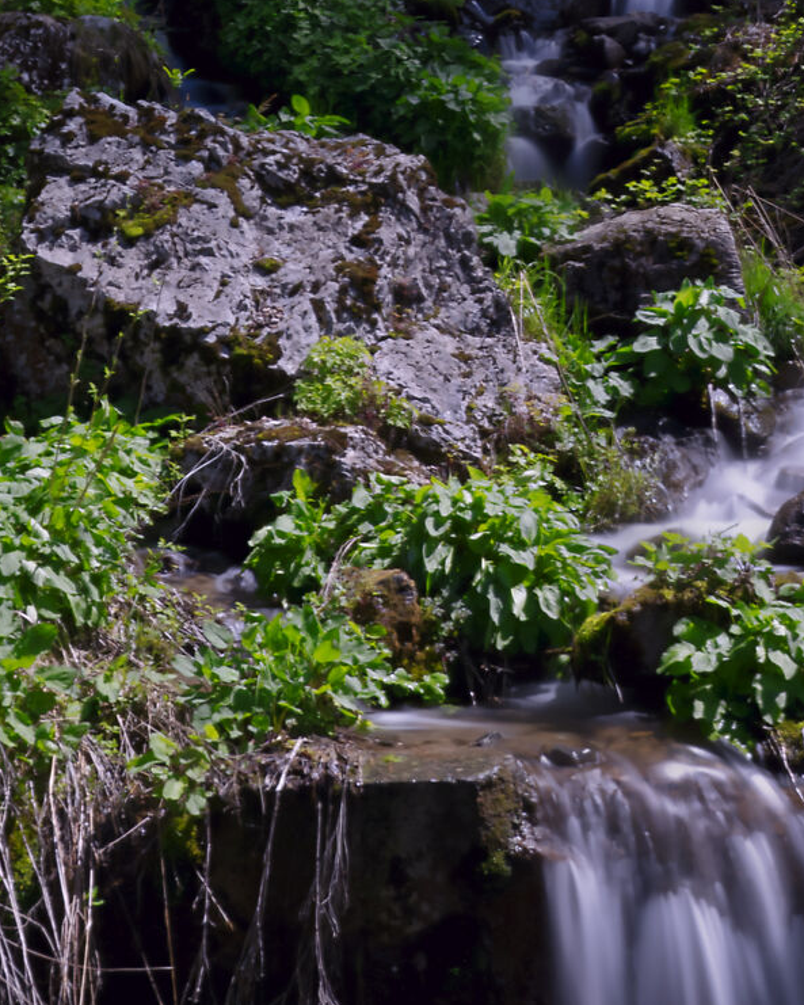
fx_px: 2171
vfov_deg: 25.1
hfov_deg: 21.0
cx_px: 418
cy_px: 57
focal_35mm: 73
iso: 100
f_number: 16
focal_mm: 24
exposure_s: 15
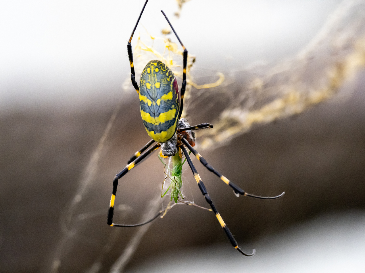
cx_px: 182
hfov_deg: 2.4
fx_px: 8868
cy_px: 136
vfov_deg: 1.8
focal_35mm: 841
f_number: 5.6
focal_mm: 420
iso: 1600
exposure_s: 1/1000
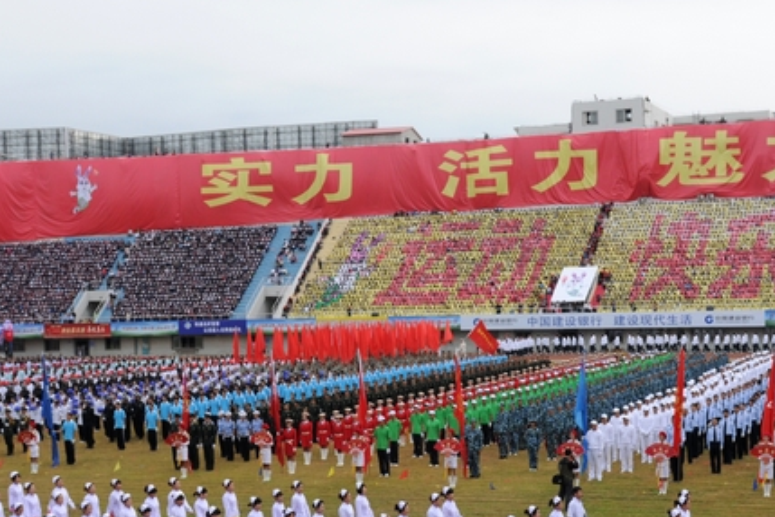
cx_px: 464
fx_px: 1227
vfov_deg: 23.6
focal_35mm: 57
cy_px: 371
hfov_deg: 34.9
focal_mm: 24
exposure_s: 1/1600
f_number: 4.5
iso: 400
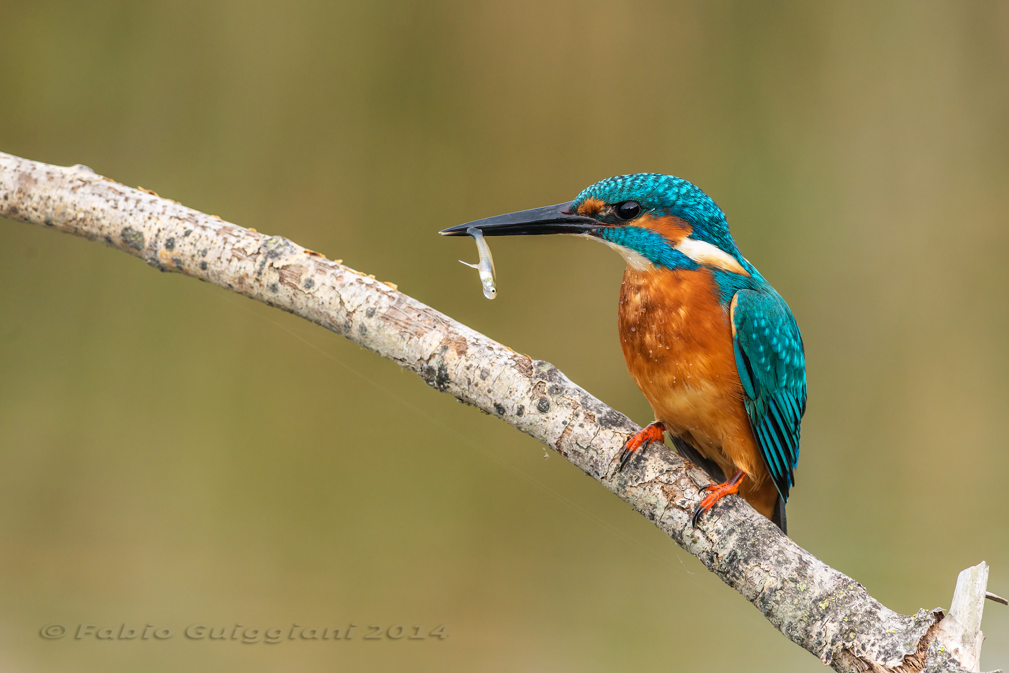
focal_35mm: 420
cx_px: 504
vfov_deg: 3.3
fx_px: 11771
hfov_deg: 4.9
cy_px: 336
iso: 1100
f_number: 8
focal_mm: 420
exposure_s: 1/400
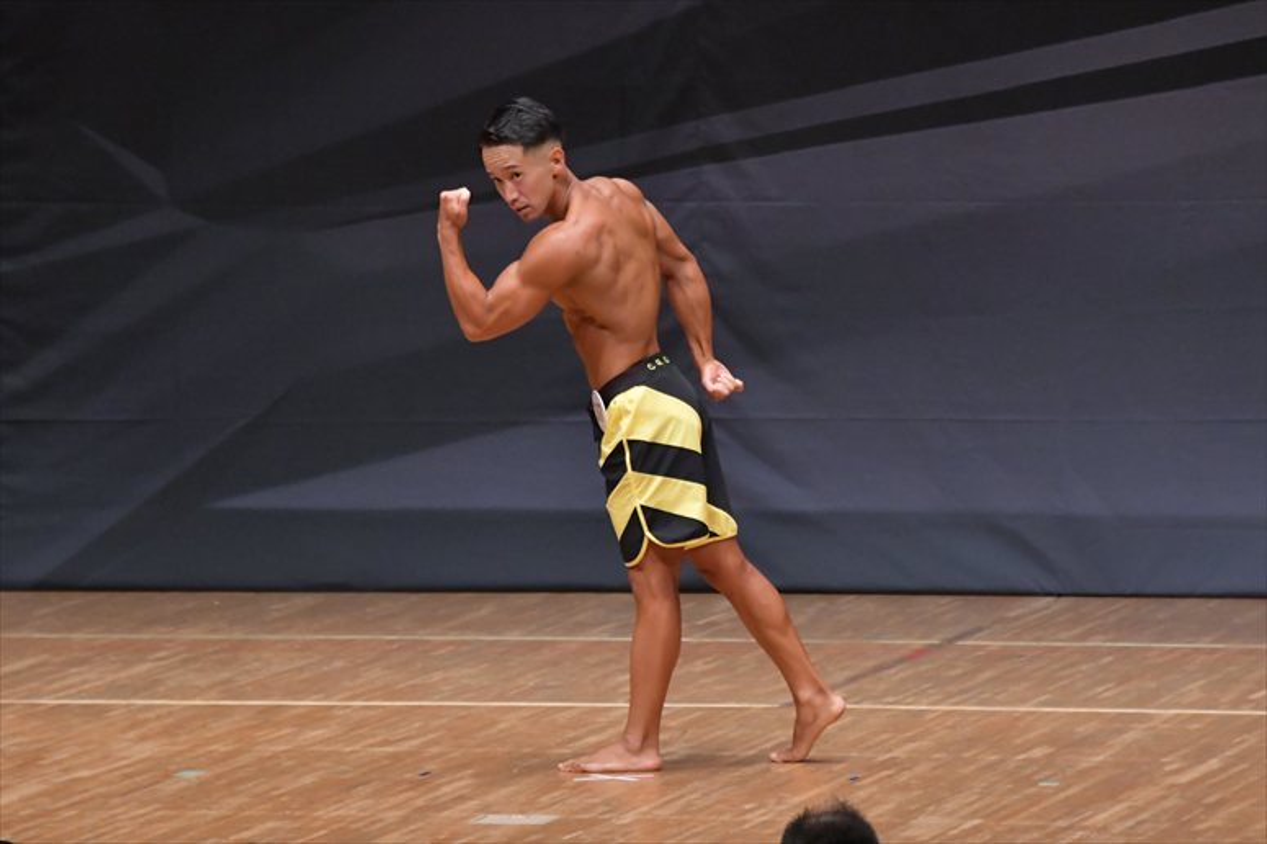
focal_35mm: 300
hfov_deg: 6.9
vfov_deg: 4.6
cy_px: 422
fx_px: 10553
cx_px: 634
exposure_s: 1/400
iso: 6400
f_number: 5.6
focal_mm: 200
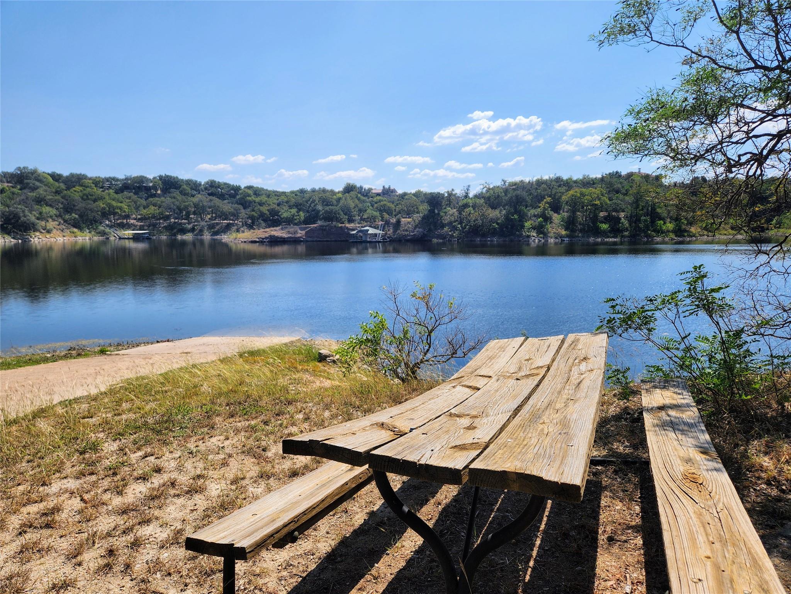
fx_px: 526
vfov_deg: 58.9
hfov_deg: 73.9
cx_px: 396
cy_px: 297
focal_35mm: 23
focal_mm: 5.4
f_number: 1.8
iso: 20
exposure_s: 1/2544
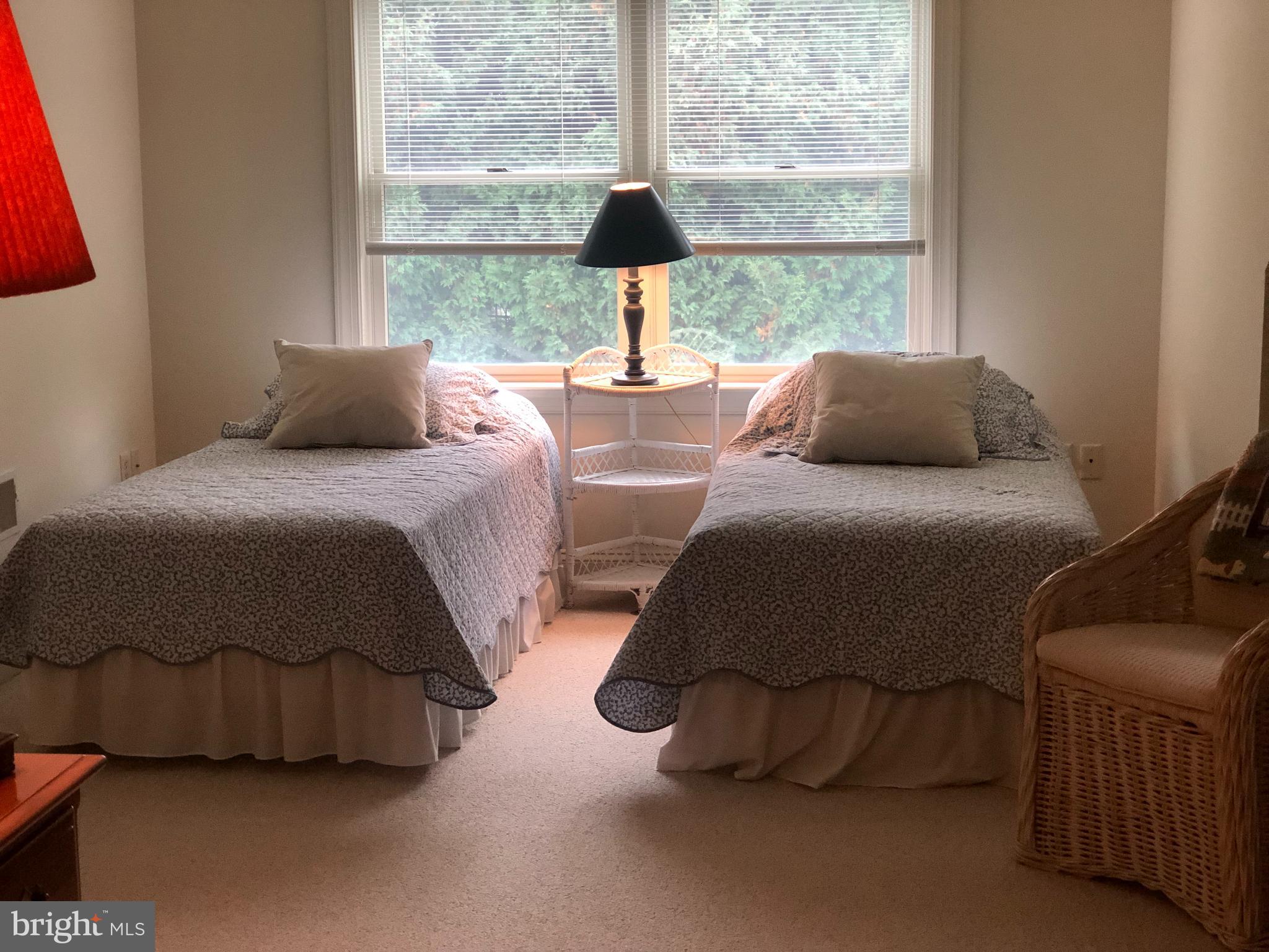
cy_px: 476
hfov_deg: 33.8
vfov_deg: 25.7
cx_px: 634
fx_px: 2090
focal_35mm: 57
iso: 80
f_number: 2.8
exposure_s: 1/30
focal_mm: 6.6
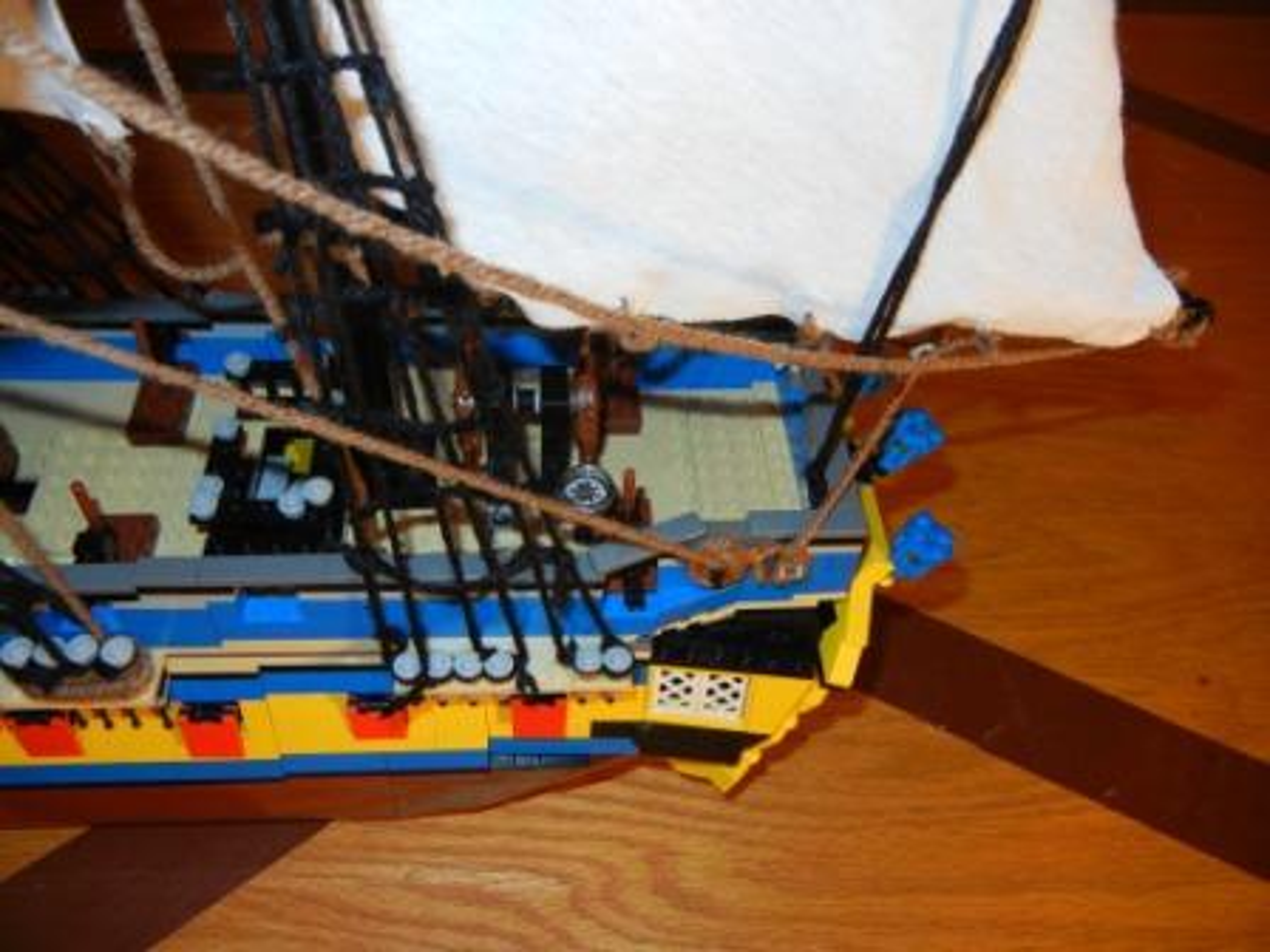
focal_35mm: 30
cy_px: 476
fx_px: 1101
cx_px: 635
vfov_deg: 46.8
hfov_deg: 60.0
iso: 200
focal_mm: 5.4
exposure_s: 1/30
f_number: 3.5
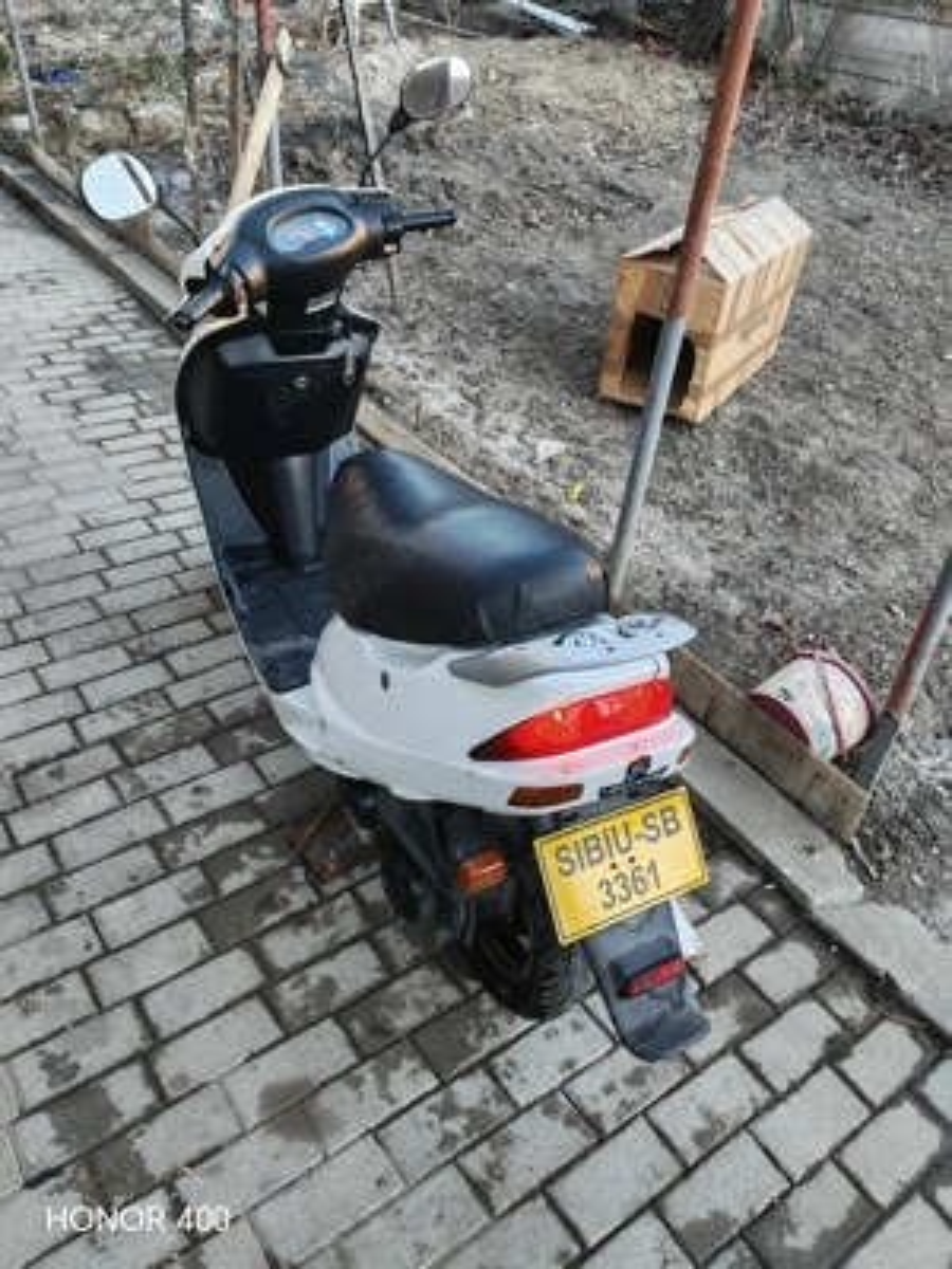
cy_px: 634
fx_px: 990
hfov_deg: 51.4
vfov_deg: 65.3
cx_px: 476
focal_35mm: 27
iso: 320
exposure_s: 1/100
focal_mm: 6.12
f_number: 1.9
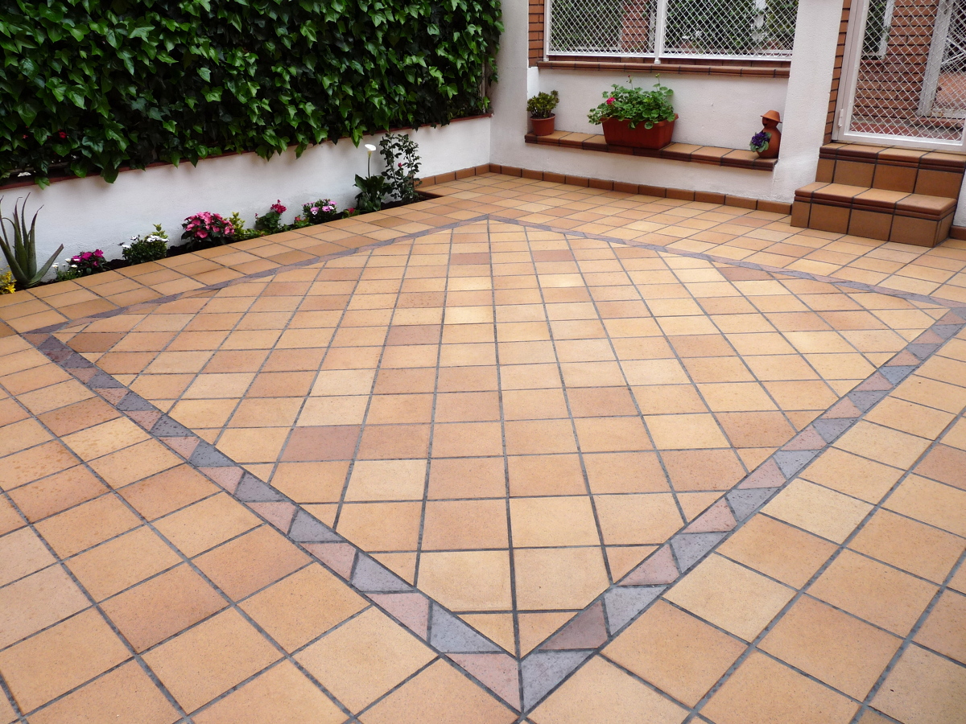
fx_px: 753
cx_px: 483
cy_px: 362
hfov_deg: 65.3
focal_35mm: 27
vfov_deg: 51.4
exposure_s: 1/250
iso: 100
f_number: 4
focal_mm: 4.8
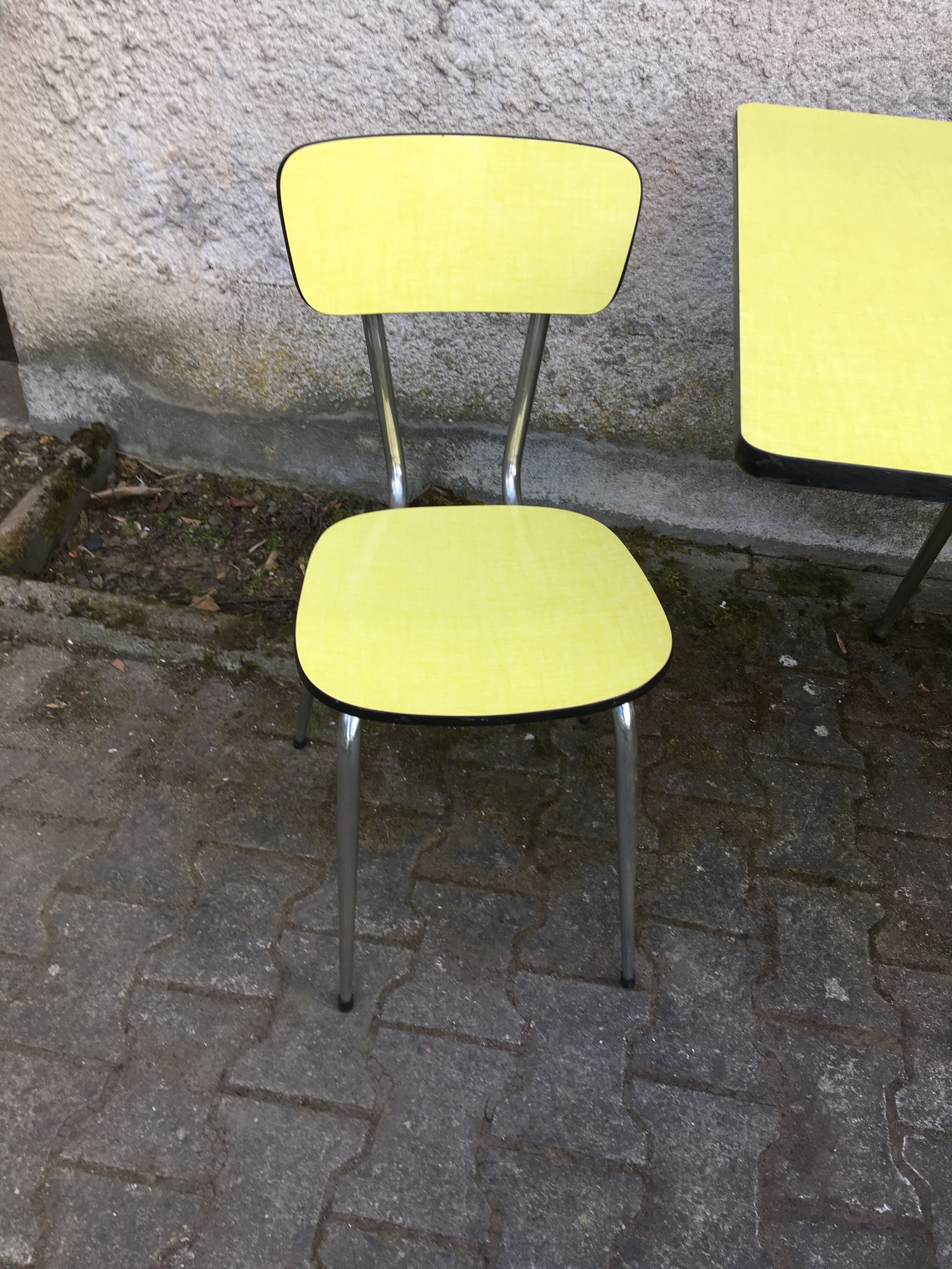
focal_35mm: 29
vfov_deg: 61.7
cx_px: 476
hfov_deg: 48.2
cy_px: 634
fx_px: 1063
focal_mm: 4.15
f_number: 2.2
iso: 32
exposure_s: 1/100
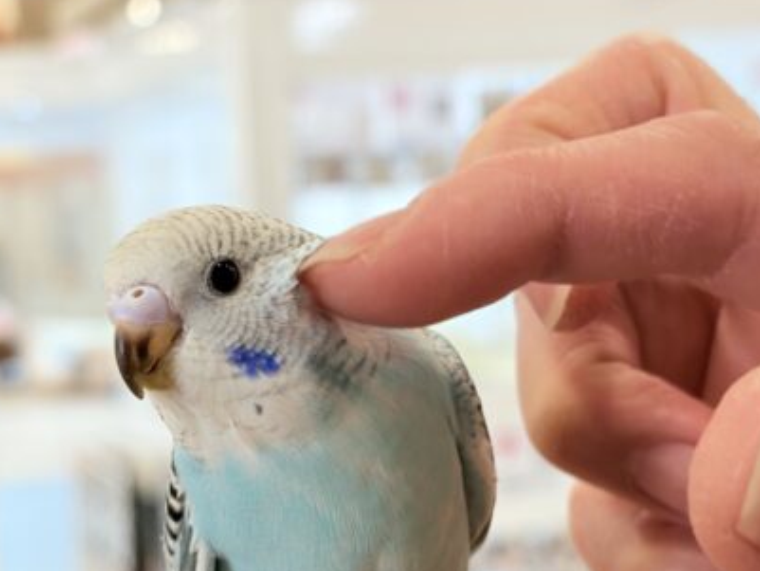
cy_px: 370
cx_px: 286
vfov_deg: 17.8
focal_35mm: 83
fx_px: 1823
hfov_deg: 23.5
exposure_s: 1/50
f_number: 1.6
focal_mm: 5.96
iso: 32
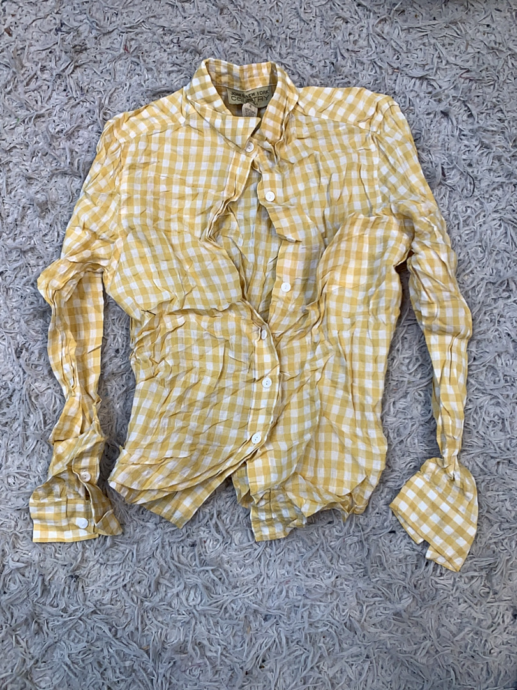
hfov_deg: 53.1
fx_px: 518
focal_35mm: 26
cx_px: 258
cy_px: 345
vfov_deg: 67.3
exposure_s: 1/100
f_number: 1.8
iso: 32
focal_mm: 4.25
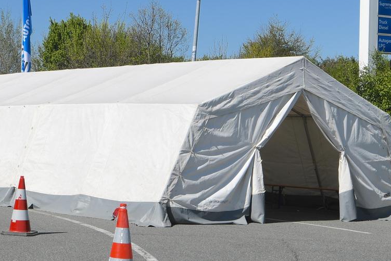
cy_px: 159
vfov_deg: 14.9
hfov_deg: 21.8
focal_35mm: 92
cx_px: 62
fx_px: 999
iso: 63
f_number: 9
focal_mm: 24
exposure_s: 1/250
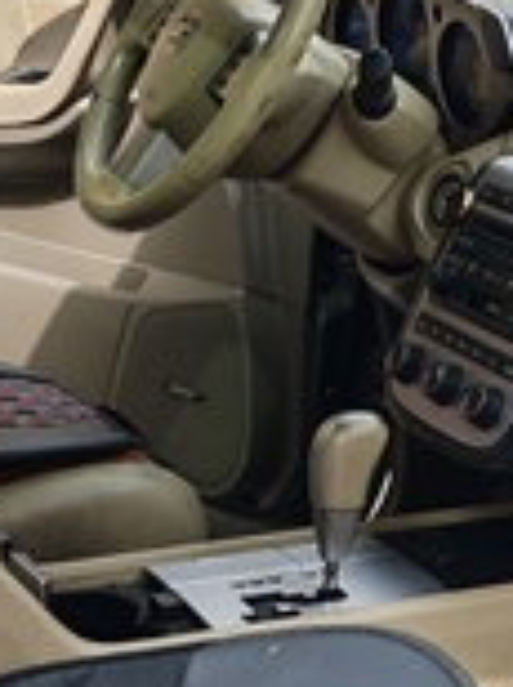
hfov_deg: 13.0
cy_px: 123
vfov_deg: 17.3
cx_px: 453
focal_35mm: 113
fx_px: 2239
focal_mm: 6.55
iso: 50
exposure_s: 1/380
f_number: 1.6
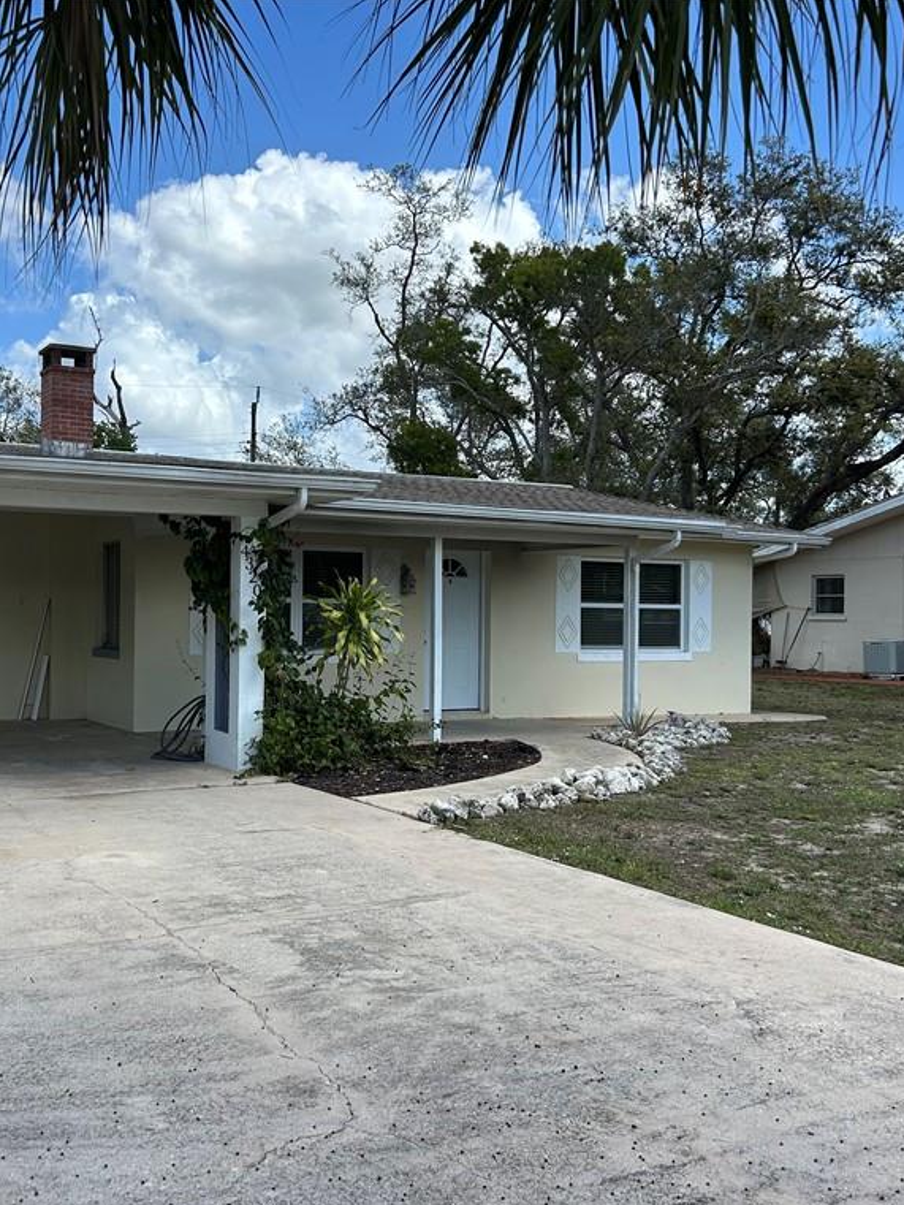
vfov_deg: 52.6
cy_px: 605
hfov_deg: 40.5
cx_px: 353
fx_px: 1218
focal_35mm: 35
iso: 50
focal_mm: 5.7
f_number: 1.5
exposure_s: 1/3077
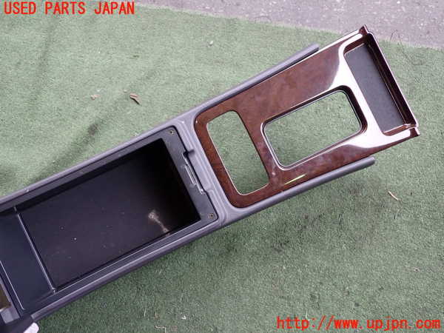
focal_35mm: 30
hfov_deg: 60.0
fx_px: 385
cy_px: 166
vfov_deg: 46.8
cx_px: 222
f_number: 2.3
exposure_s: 1/125
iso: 160
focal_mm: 5.4
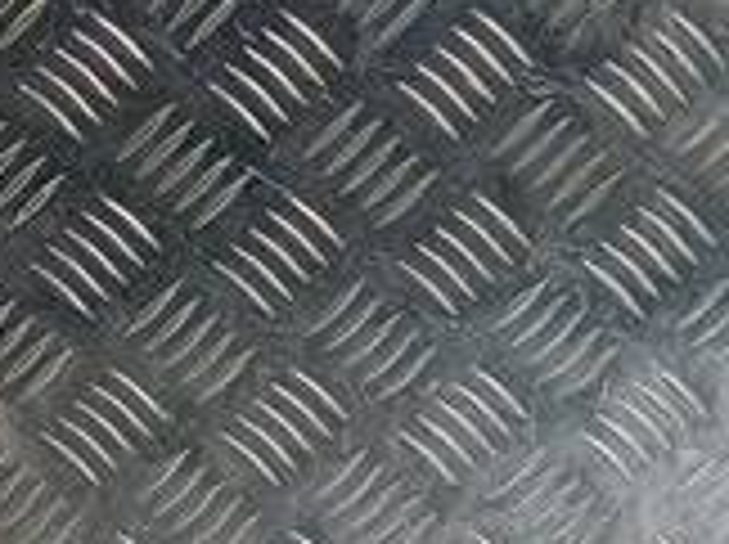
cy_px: 881
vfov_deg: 8.4
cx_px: 333
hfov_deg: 11.6
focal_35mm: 171
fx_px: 3596
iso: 105
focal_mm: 4.11
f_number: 1.6
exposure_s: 1/100
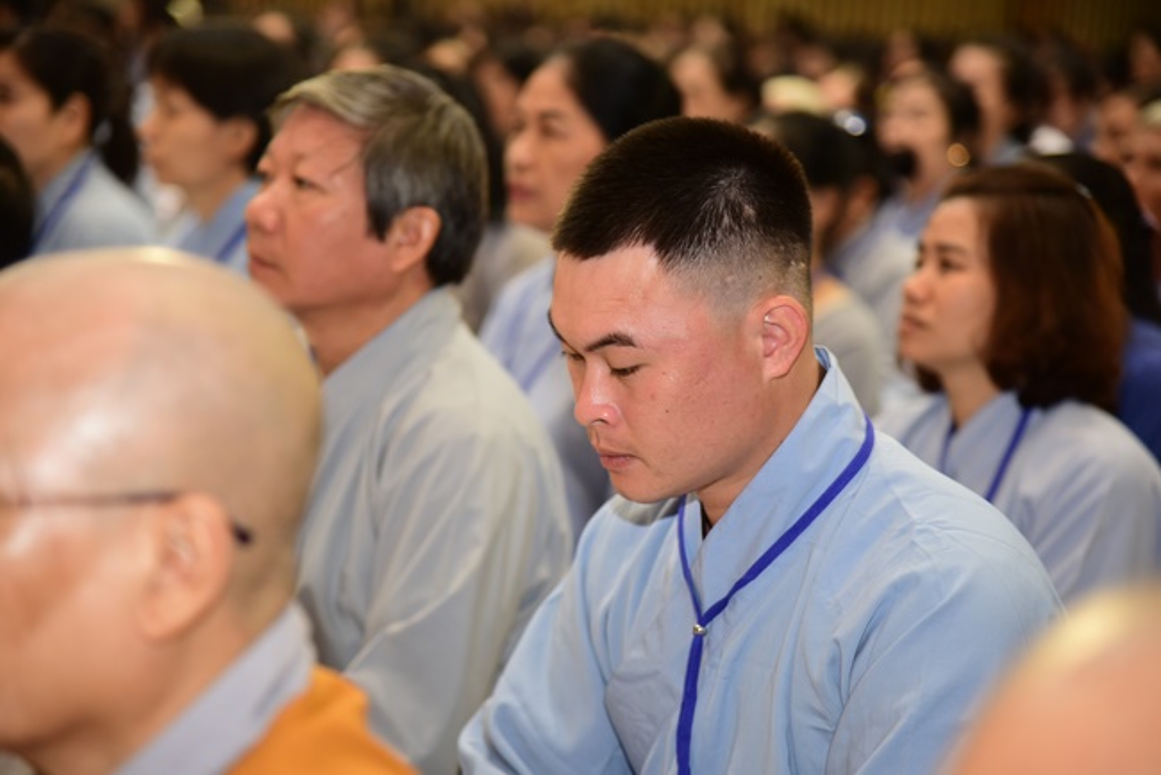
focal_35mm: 120
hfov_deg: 17.1
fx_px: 3872
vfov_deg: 11.4
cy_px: 388
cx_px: 580
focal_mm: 120
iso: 800
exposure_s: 1/50
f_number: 4
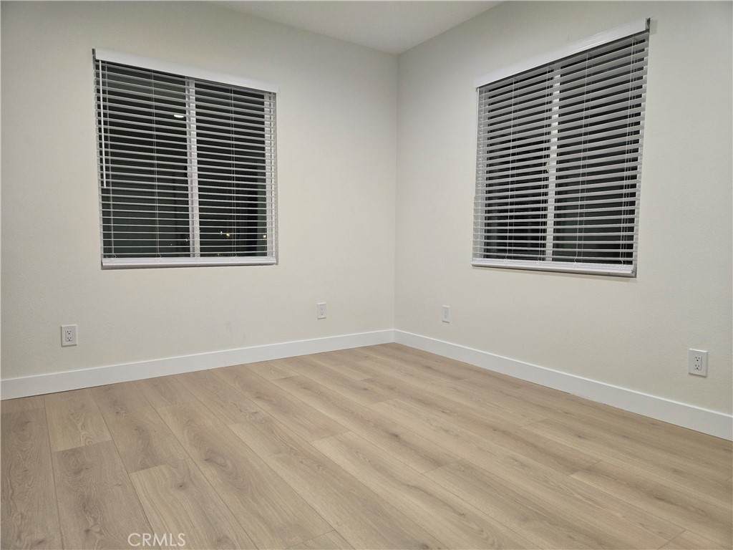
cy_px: 275
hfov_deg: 73.9
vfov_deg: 58.9
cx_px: 366
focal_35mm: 23
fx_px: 487
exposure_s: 1/40
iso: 100
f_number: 1.8
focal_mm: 5.4
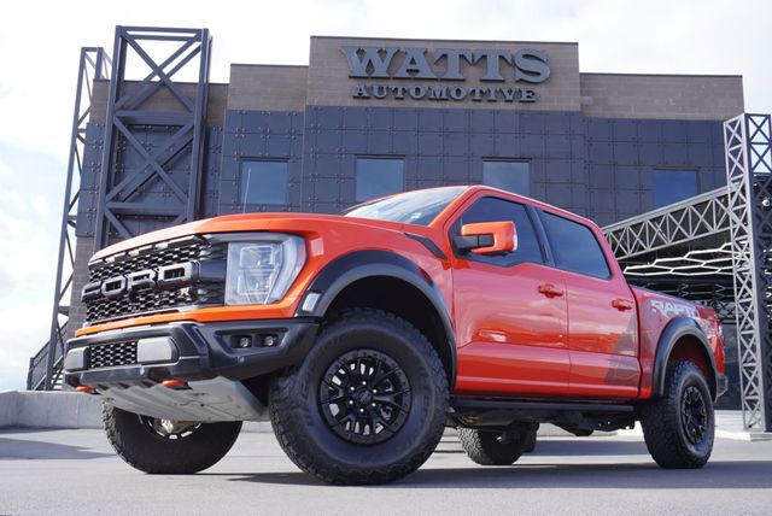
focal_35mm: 39
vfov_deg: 34.3
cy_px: 258
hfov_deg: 49.5
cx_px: 386
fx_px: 837
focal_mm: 26
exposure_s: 1/125
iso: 100
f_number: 6.3
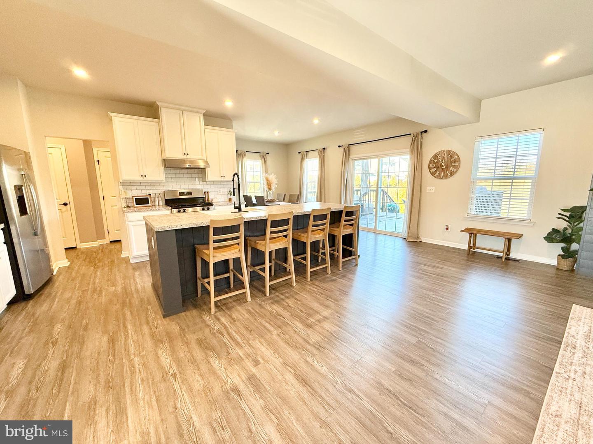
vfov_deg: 85.7
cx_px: 296
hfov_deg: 102.1
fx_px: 240
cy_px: 222
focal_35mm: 14
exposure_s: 1/120
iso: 200
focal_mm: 2.22
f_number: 2.2
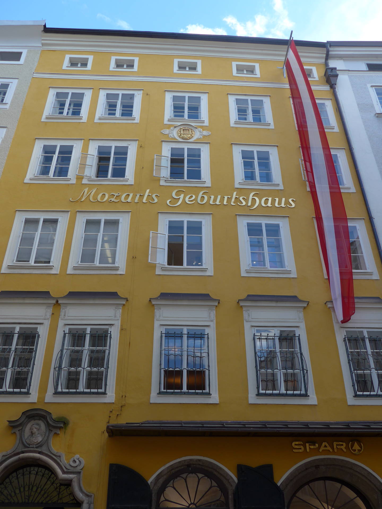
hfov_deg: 45.4
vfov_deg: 58.4
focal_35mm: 31
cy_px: 254
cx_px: 191
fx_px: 456
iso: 80
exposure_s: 1/320
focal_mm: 6.5
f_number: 2.8
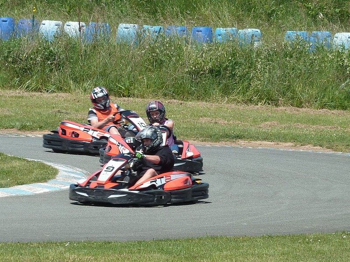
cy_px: 131
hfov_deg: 5.4
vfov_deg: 4.1
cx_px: 175
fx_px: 3711
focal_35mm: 367
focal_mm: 49.2
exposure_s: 1/320
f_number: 4.9
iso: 80
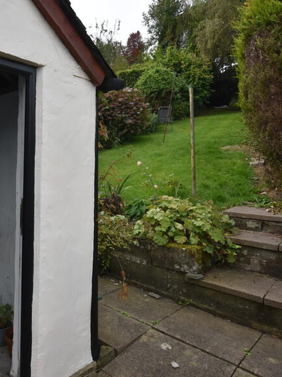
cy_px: 160
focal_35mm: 28
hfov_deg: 47.1
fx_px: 302
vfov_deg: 63.4
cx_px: 53
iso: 500
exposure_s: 1/500
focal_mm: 11
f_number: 8
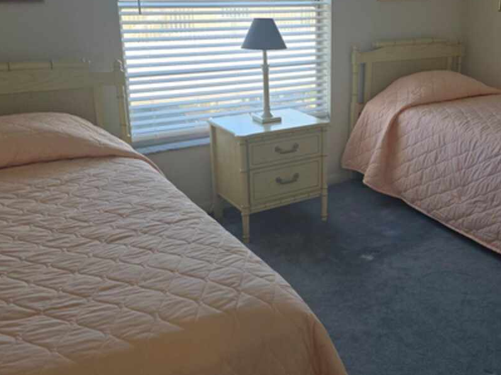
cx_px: 310
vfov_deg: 38.5
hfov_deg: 49.7
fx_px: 536
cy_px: 153
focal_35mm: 37
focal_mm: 6.3
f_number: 1.7
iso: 20
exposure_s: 1/120
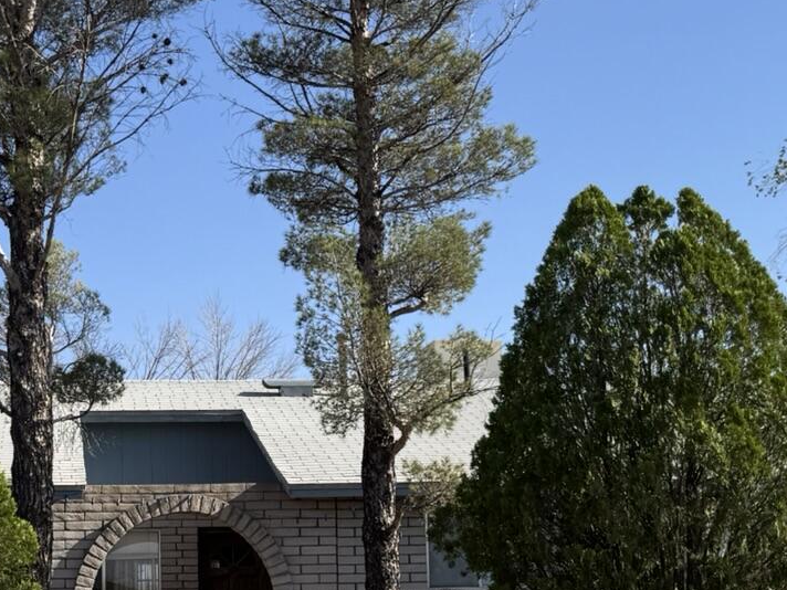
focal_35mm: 69
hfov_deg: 27.9
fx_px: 1569
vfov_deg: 21.2
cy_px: 402
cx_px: 222
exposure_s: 1/3247
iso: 80
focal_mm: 6.76
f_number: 1.78
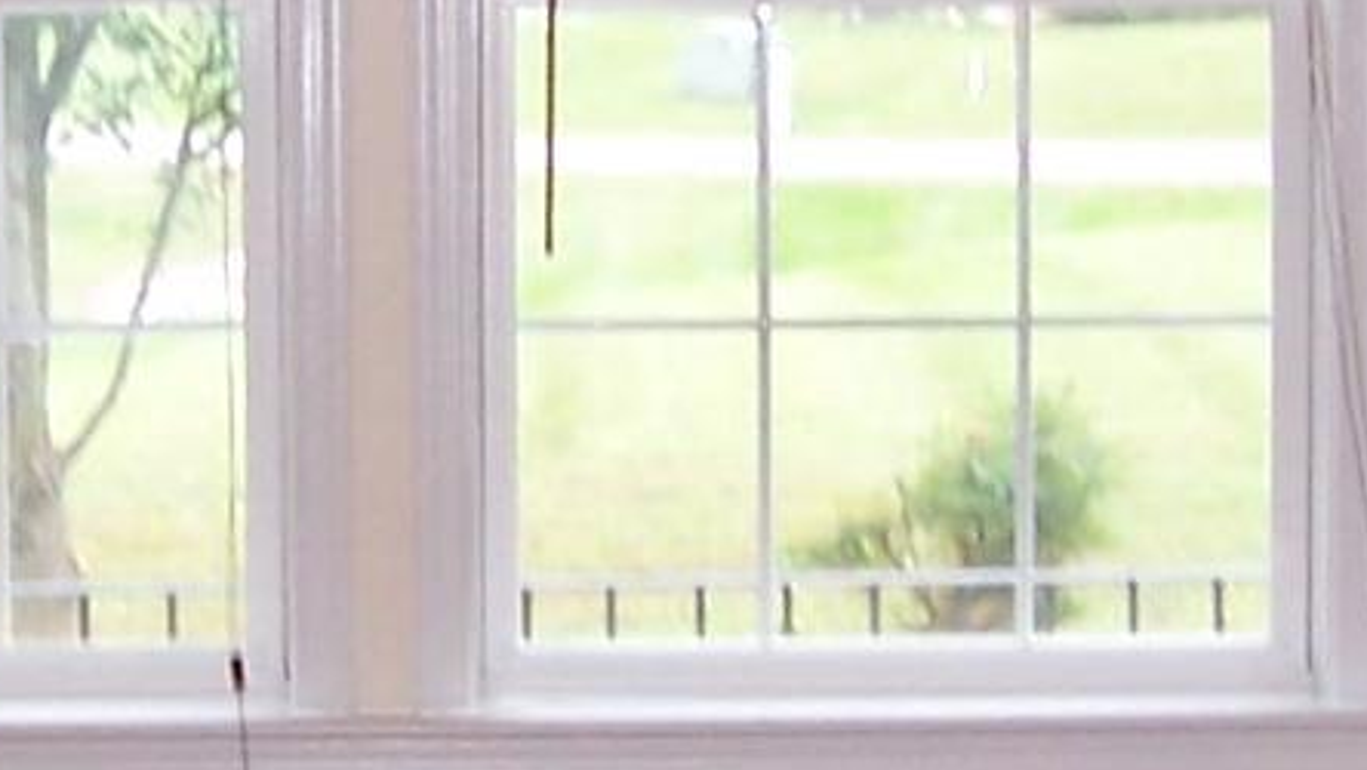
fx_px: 6562
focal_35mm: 181
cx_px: 299
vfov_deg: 6.7
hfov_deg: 11.9
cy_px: 434
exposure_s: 1/60
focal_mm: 6
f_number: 3
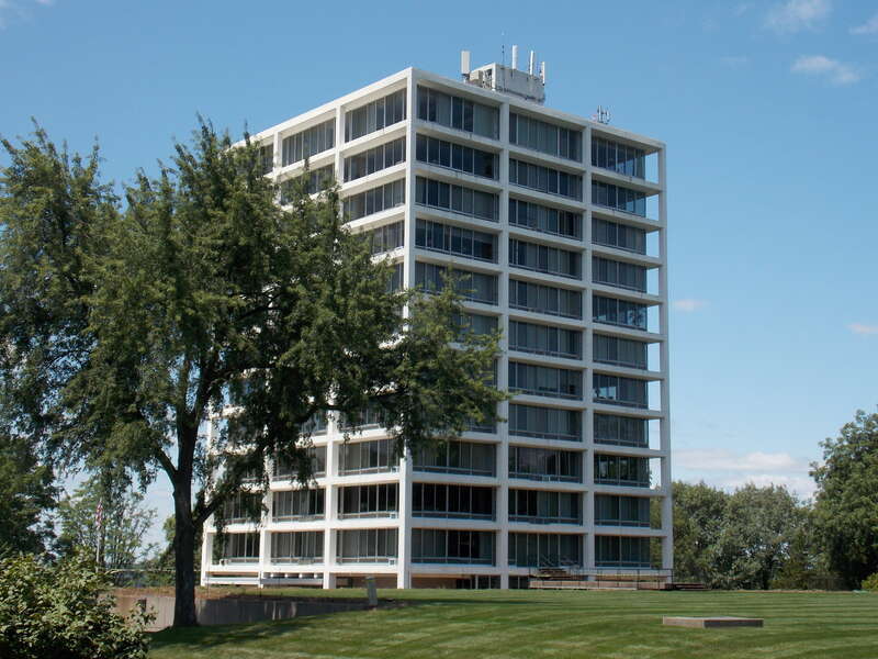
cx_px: 439
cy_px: 330
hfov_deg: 36.8
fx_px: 1319
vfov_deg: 28.0
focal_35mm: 52
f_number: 3.9
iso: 80
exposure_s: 1/640
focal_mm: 9.3
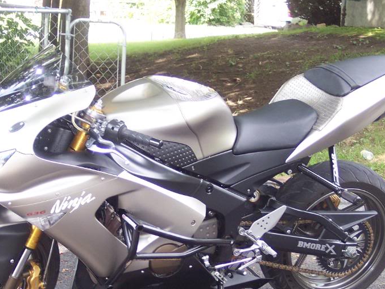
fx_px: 1079
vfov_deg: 15.2
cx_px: 159
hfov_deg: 20.2
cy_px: 186
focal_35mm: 97
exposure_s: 1/90
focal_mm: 13.3
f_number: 3.4
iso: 140
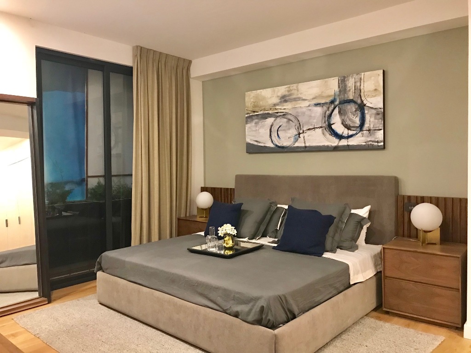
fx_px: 381
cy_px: 176
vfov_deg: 49.7
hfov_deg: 63.4
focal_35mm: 28
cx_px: 236
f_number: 1.8
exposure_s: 1/15
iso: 100
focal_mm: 3.99
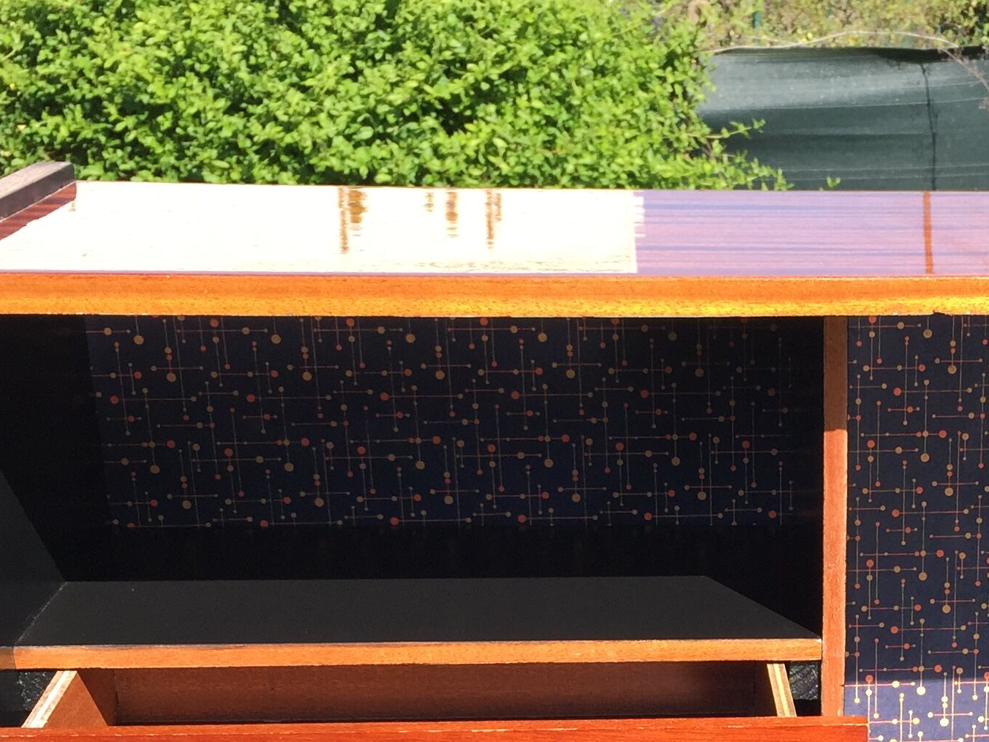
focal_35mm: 70
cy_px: 702
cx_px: 852
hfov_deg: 27.0
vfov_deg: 20.5
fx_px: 2000
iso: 32
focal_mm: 4.15
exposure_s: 1/694
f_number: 2.2
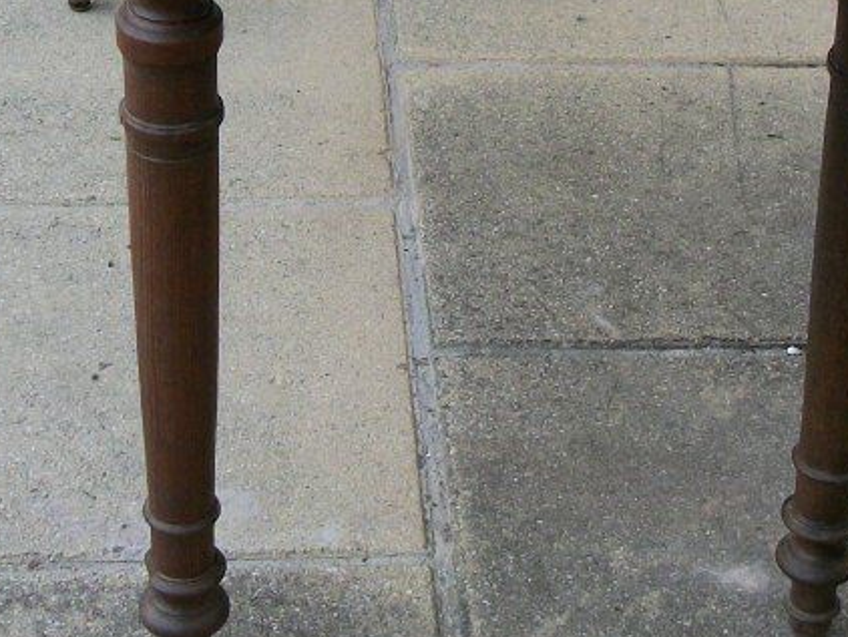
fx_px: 2378
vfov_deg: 15.1
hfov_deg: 20.2
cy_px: 78
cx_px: 394
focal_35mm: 97
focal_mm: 5.7
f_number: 2.9
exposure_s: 1/125
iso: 80
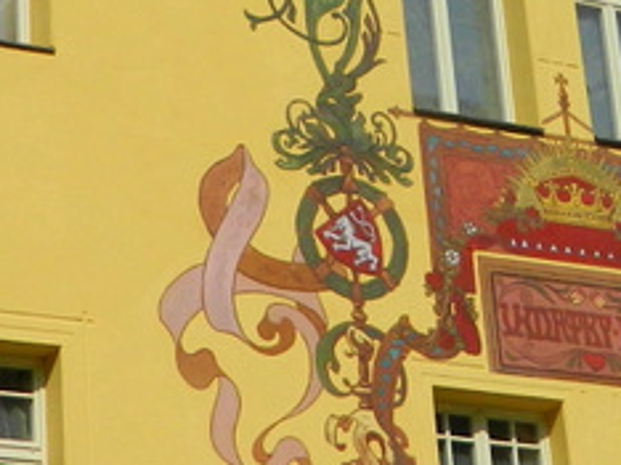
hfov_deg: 12.4
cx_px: 329
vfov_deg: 9.1
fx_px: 2849
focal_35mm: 159
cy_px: -236
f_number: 9.1
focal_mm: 5.6
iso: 80
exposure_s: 1/400
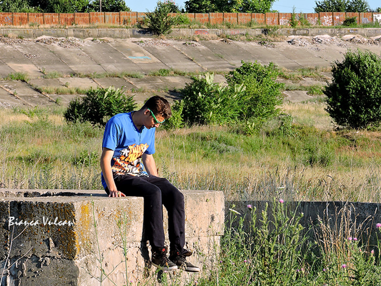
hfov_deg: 13.6
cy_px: 143
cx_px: 190
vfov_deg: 10.2
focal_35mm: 145
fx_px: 1596
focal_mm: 25.9
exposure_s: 1/320
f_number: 4.4
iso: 100
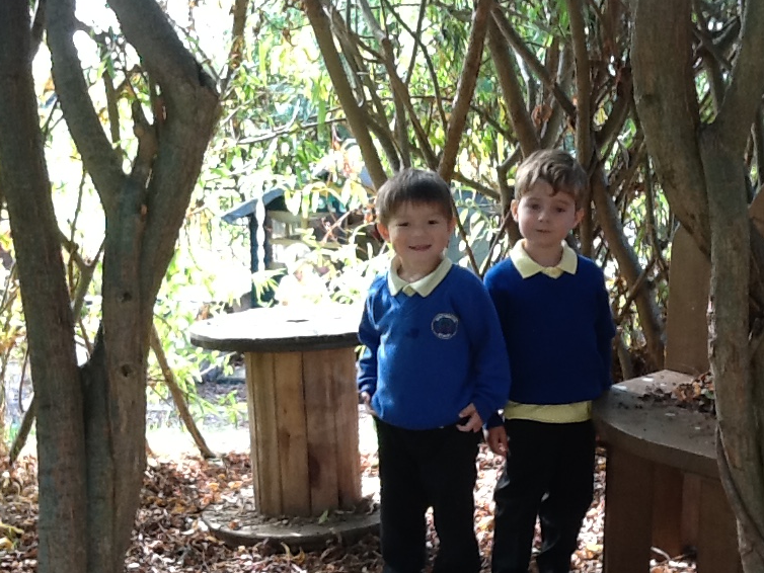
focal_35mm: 56
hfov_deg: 34.3
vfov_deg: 26.1
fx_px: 1236
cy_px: 343
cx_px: 428
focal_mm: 2.03
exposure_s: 1/60
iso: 50
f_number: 2.4
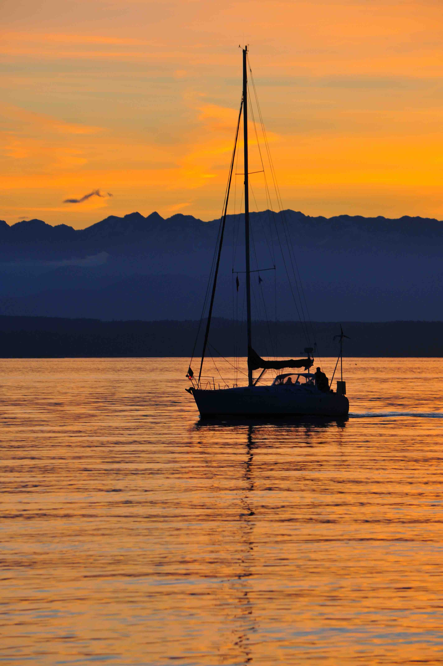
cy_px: 333
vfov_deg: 8.9
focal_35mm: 232
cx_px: 222
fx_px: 4302
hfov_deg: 5.9
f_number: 8
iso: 200
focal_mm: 155
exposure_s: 1/60
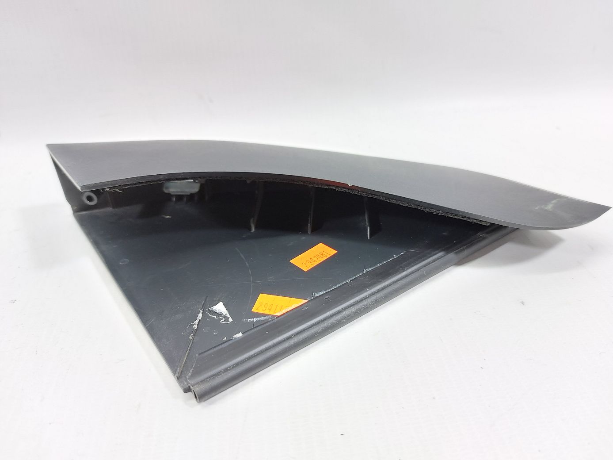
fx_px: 425
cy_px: 230
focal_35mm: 24
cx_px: 306
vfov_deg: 56.8
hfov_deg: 71.6
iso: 200
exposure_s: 1/33
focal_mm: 5.23
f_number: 1.8
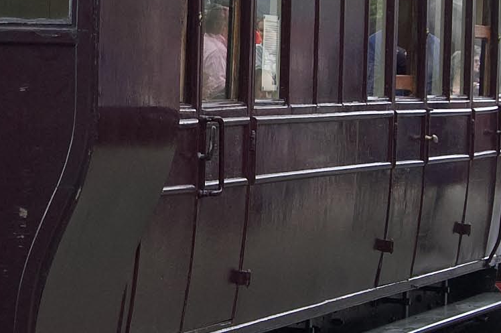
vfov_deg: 7.1
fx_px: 2683
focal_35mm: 193
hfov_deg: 10.6
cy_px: 60
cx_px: 35
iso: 400
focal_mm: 32
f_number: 9
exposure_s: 1/125
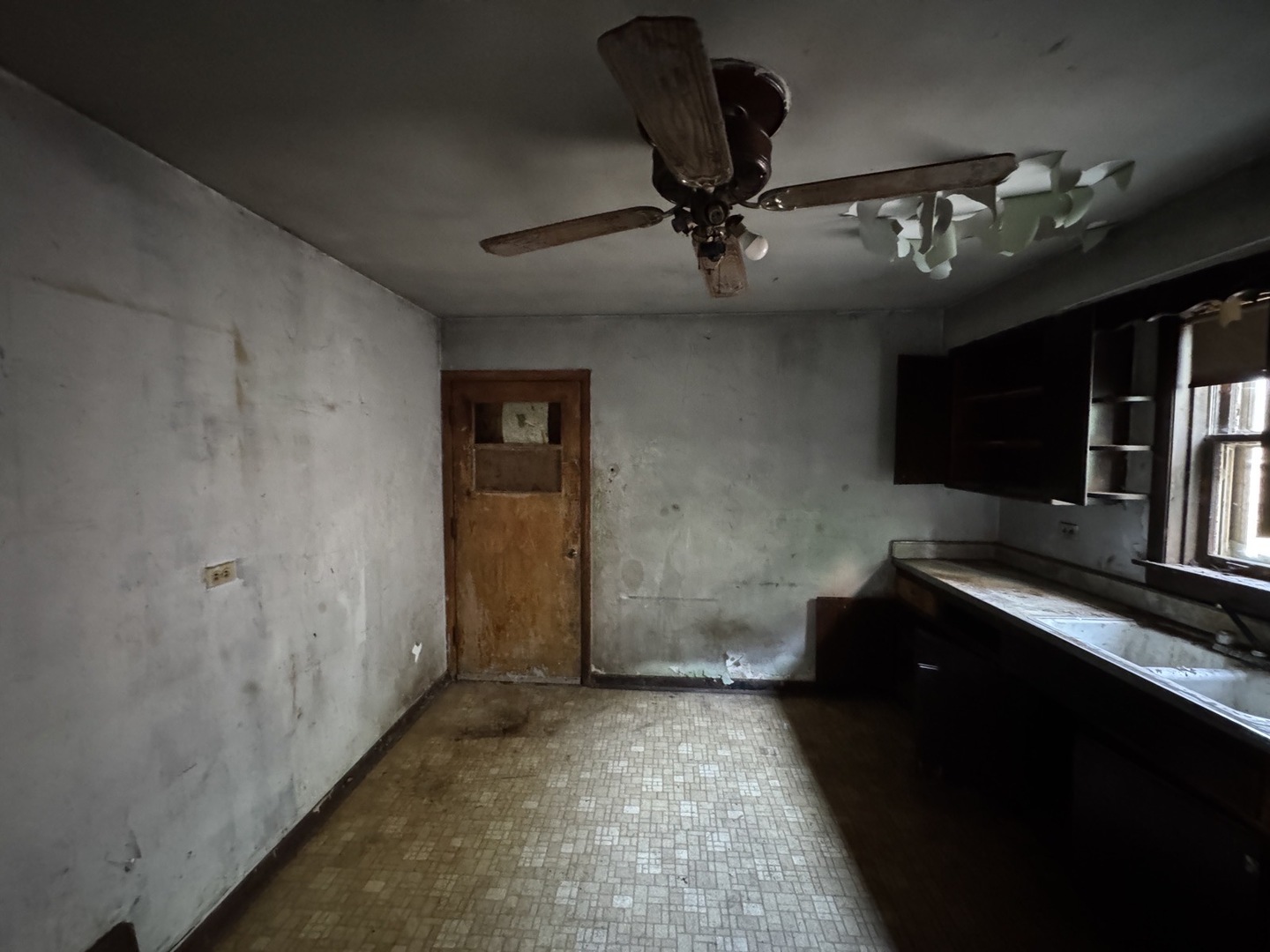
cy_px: 476
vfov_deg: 85.7
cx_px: 635
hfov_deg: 102.1
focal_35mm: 14
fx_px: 514
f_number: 2.2
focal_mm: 2.22
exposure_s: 1/30
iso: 1600
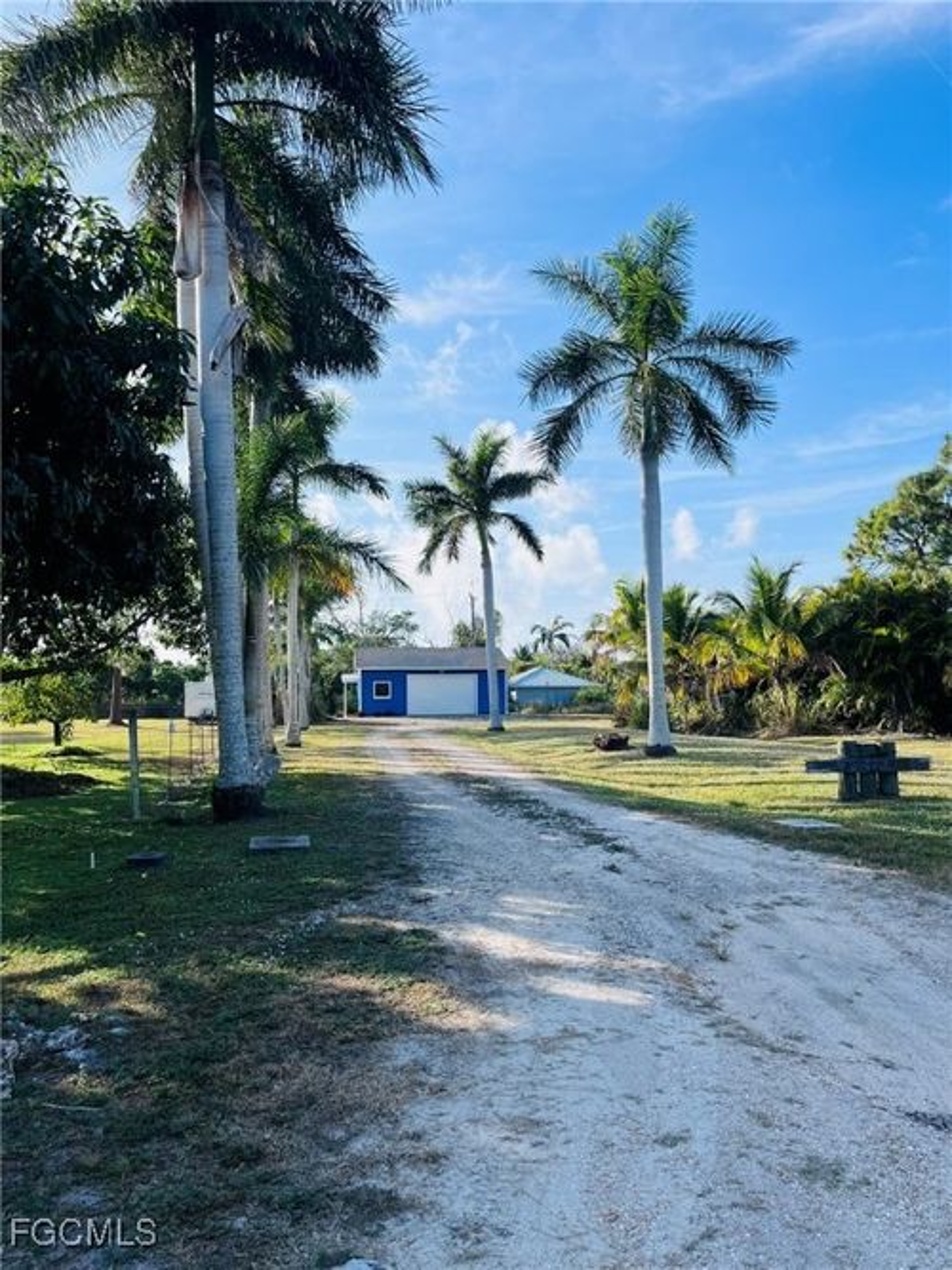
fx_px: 954
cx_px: 476
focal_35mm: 26
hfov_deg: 53.0
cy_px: 635
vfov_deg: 67.3
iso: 50
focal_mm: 5.1
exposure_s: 1/2899
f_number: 1.6
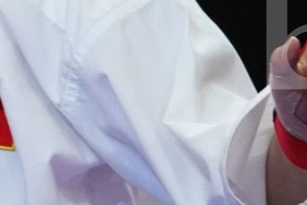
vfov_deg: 0.9
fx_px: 13160
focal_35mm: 1544
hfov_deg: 1.3
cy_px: 8
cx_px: 47
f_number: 2.8
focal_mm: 197
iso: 4000
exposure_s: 1/1000
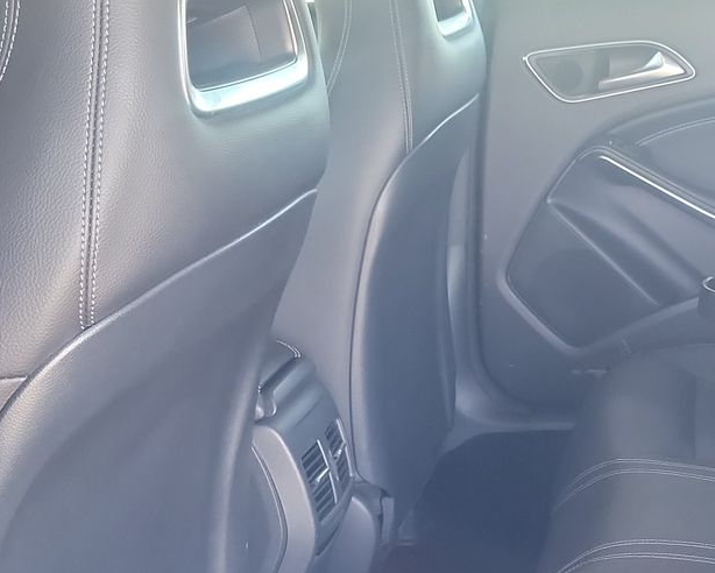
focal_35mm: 61
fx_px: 1292
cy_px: 437
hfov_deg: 29.8
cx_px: 631
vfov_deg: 24.7
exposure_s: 1/59
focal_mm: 6.7
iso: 1073
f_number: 1.8
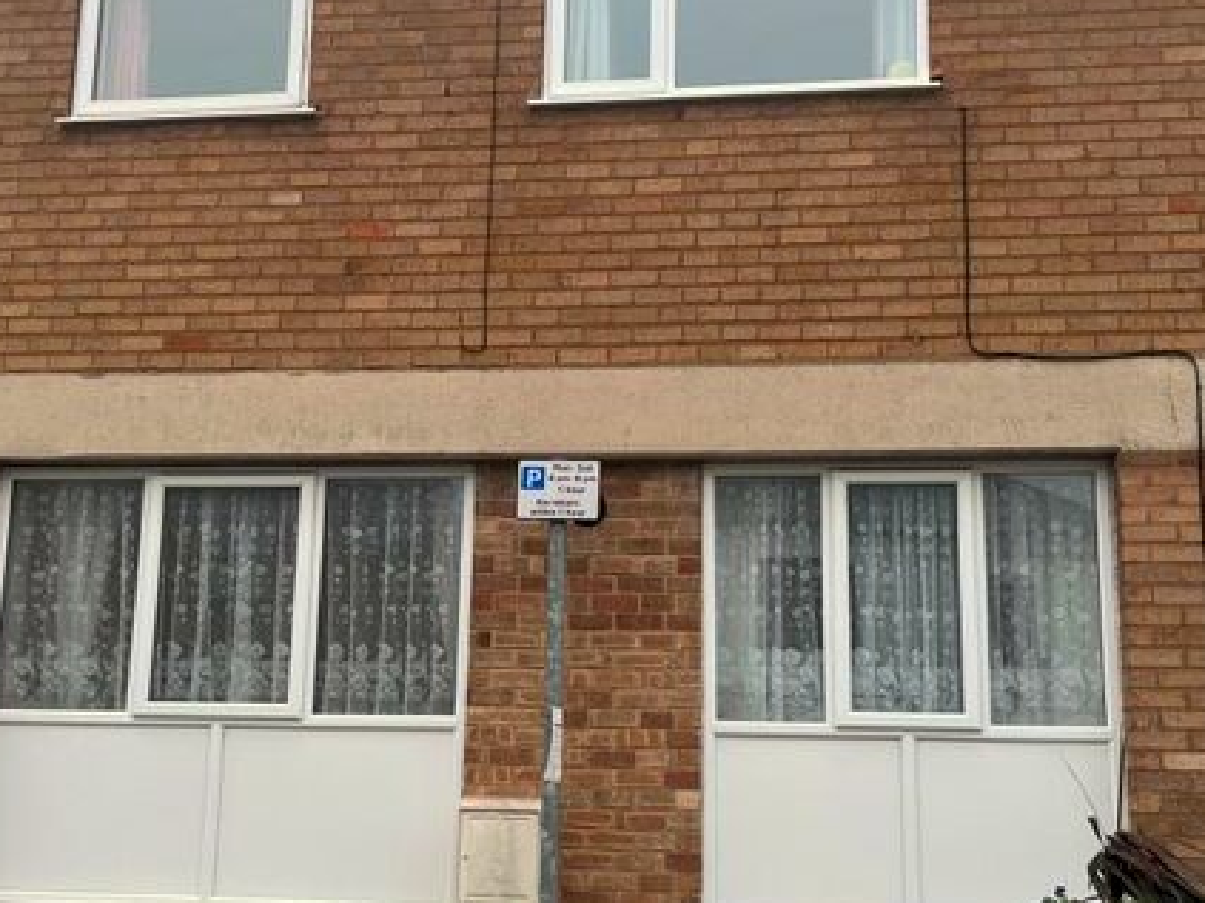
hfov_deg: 43.9
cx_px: 607
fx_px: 1496
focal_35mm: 43
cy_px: 460
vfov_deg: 33.6
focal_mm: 5.1
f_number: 1.6
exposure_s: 1/116
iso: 125
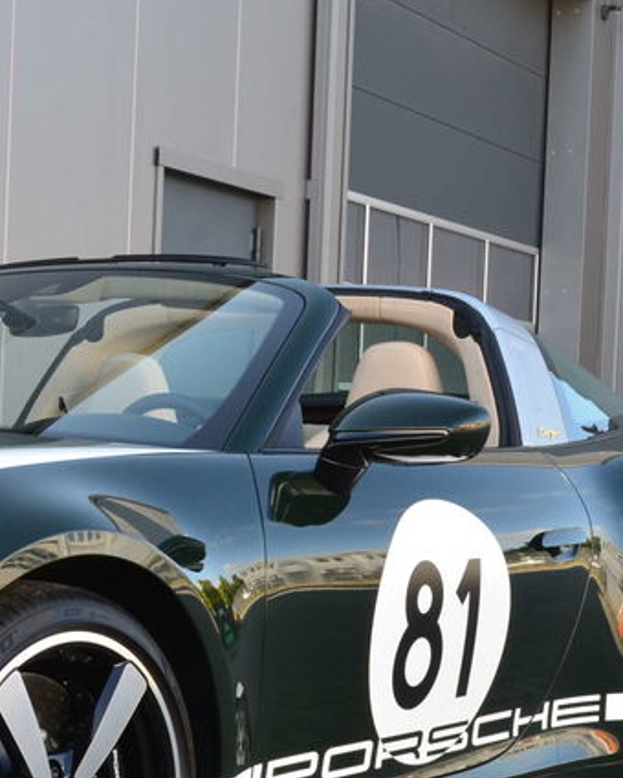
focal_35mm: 88
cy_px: 553
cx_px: -88
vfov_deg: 21.6
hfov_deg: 16.8
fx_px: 2028
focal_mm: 26
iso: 400
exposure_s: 1/50
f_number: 10
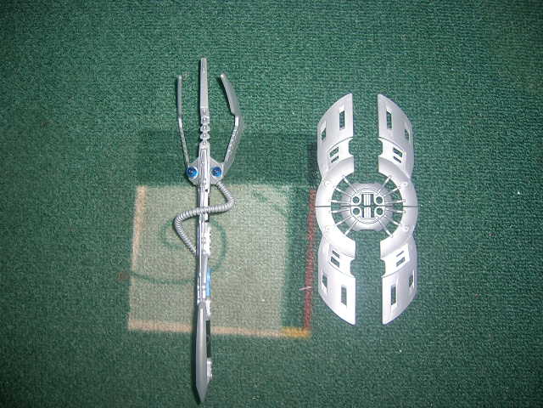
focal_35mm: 35
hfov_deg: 52.6
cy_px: 204
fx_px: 549
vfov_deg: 40.7
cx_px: 272
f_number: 2.8
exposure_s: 1/60.1
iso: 50
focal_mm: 5.4
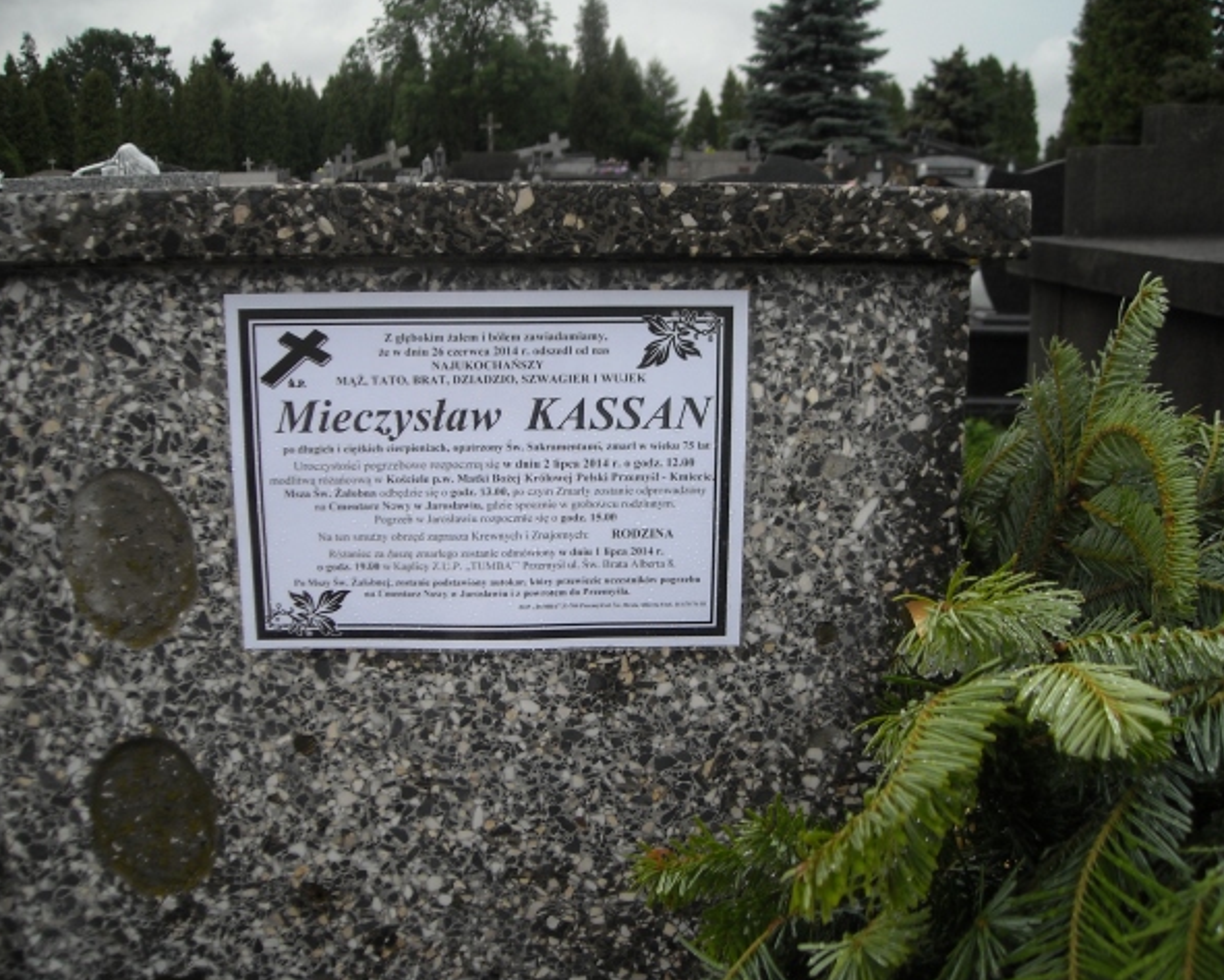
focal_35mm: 37
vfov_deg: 40.1
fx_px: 1341
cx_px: 586
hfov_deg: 49.1
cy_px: 489
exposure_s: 1/154
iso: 64
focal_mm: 5.7
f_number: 5.6
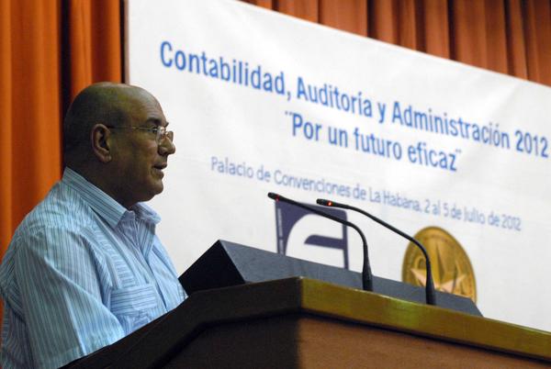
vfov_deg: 10.0
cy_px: 184
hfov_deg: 14.8
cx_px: 276
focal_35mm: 138
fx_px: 2115
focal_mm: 92
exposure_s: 1/20
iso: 1600
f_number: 11
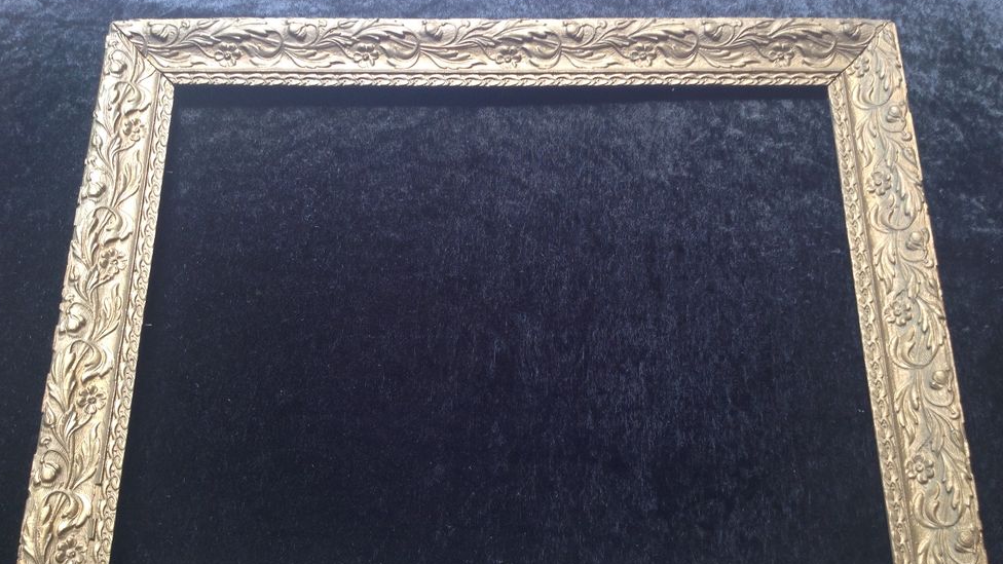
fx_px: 1037
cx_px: 497
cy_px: 368
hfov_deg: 51.6
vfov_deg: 30.2
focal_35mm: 39
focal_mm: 4.28
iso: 64
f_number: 2.4
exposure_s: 1/40
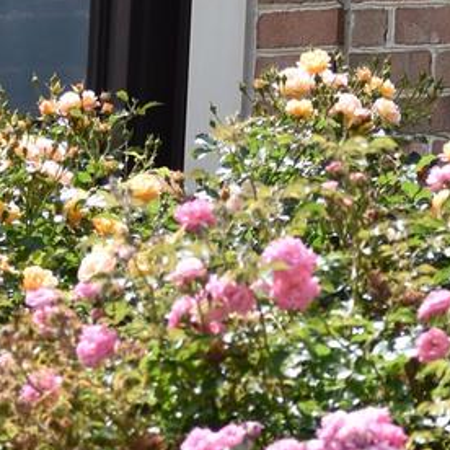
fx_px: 7516
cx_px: -64
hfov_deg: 3.4
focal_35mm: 511
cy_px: 62
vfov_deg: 3.4
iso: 400
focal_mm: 72
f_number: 4.8
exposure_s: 1/1250
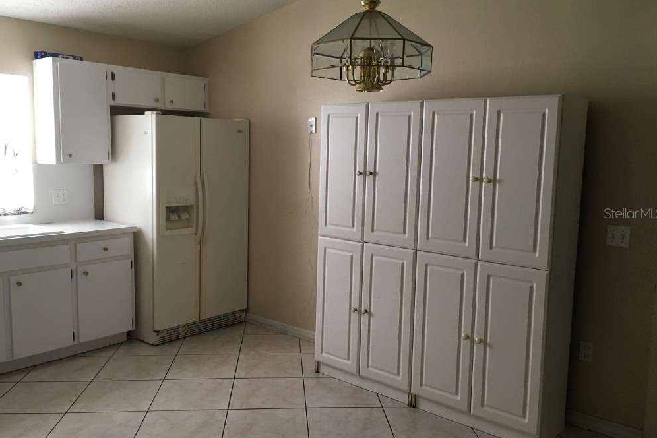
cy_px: 213
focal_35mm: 31
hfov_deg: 60.3
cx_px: 328
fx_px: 566
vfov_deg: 42.3
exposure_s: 1/30
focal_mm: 4.15
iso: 40
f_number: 2.2
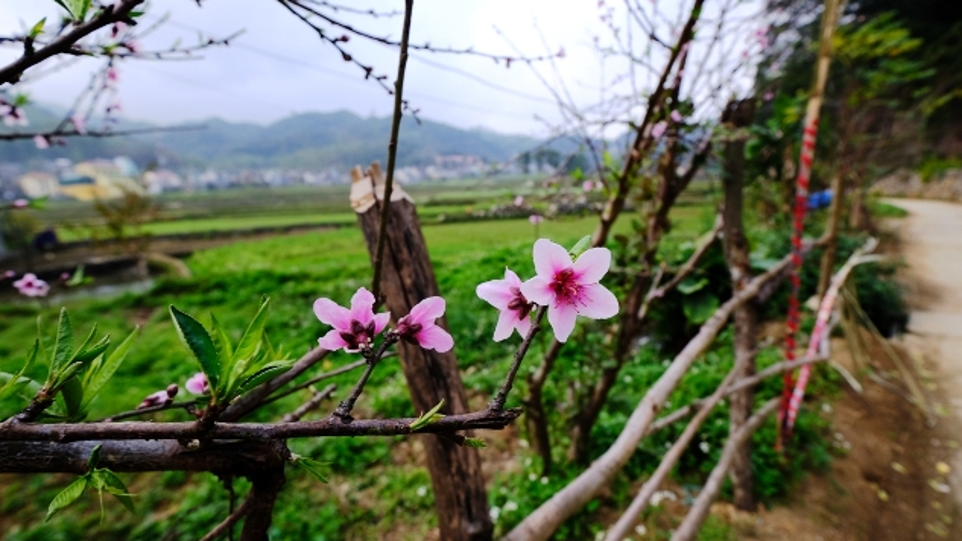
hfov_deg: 92.7
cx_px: 480
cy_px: 277
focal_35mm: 18
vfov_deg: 61.0
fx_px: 459
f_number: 5
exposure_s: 1/34
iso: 200
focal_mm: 11
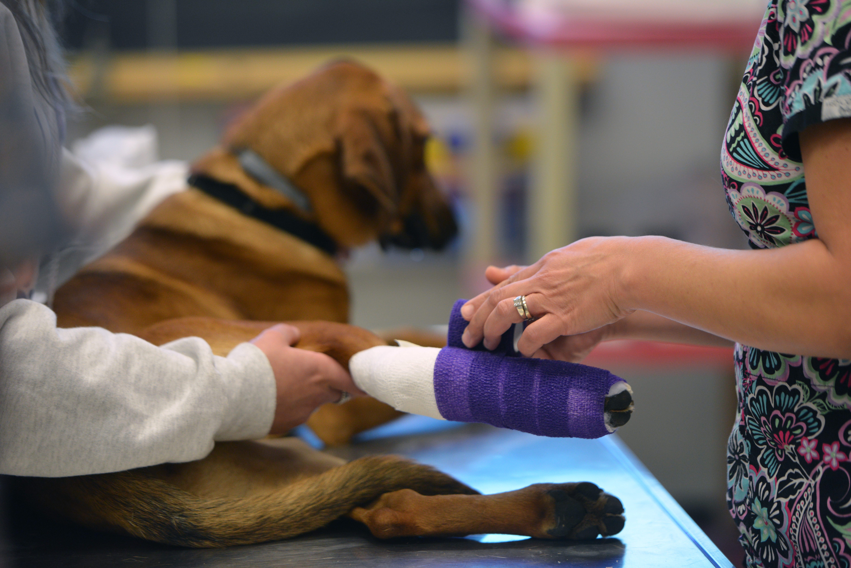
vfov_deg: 9.5
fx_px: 3429
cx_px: 426
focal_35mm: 145
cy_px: 284
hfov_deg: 14.1
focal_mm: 145
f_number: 2.8
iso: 1250
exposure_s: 1/125
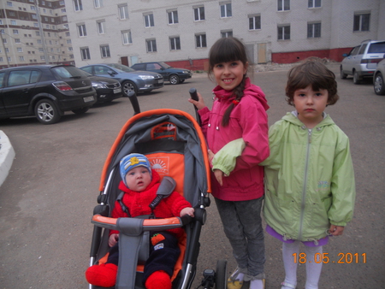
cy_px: 144
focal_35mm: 27
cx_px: 192
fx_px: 300
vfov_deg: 51.4
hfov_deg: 65.3
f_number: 3.2
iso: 80
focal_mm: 4.9
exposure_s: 1/60
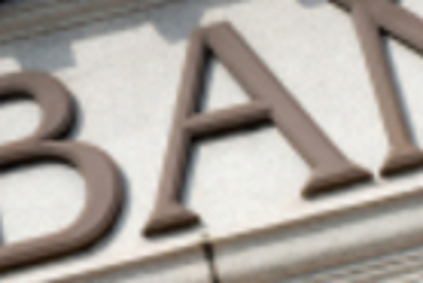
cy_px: 65
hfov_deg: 6.8
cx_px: 365
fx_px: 3576
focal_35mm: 304
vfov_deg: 4.5
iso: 100
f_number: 9
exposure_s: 1/160
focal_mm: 44
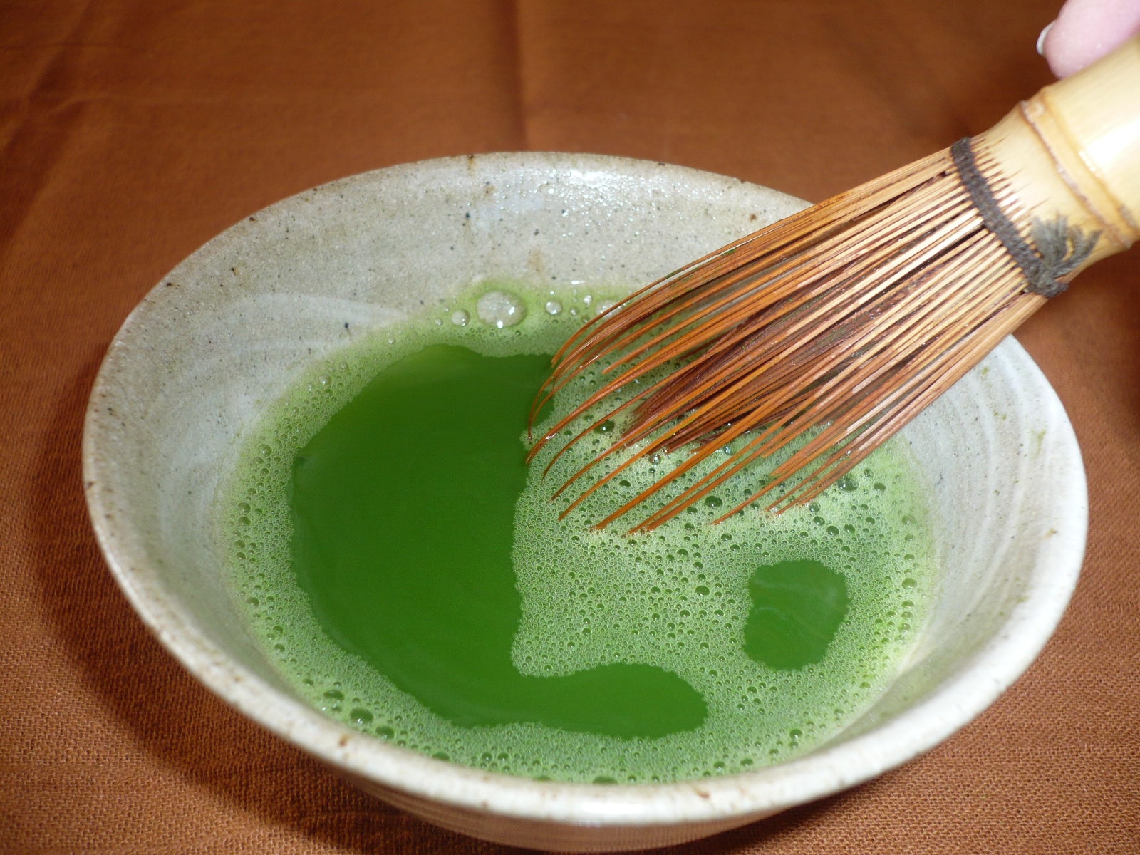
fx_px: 1153
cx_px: 570
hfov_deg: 52.6
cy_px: 428
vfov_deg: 40.7
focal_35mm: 35
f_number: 2.8
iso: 100
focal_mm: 5.8
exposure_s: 1/30
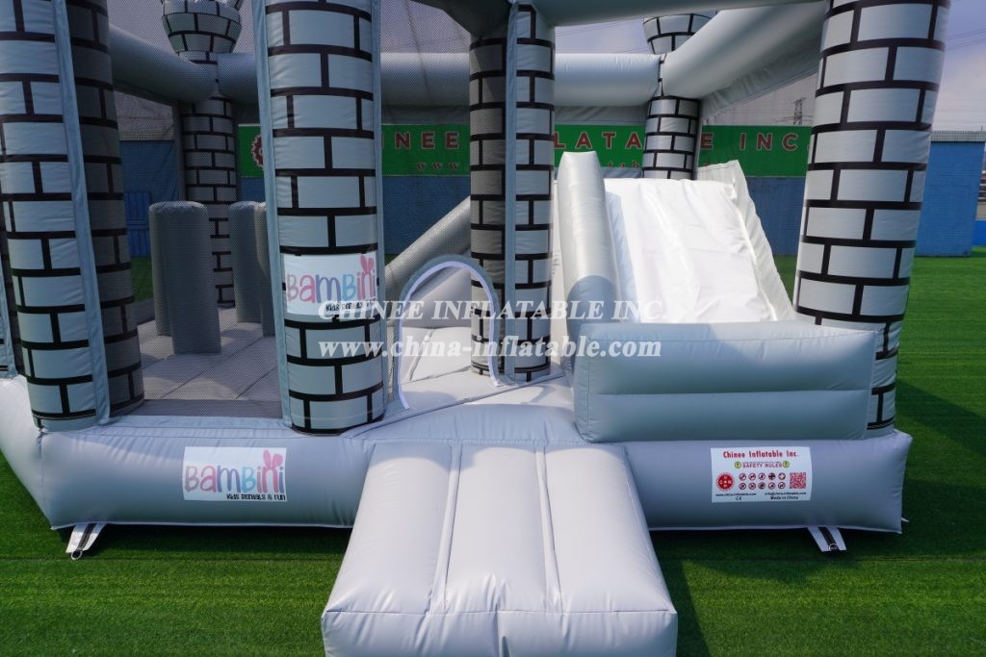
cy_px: 328
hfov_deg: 73.7
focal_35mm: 24
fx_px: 657
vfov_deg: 53.1
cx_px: 493
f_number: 10
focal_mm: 16
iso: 100
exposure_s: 1/160
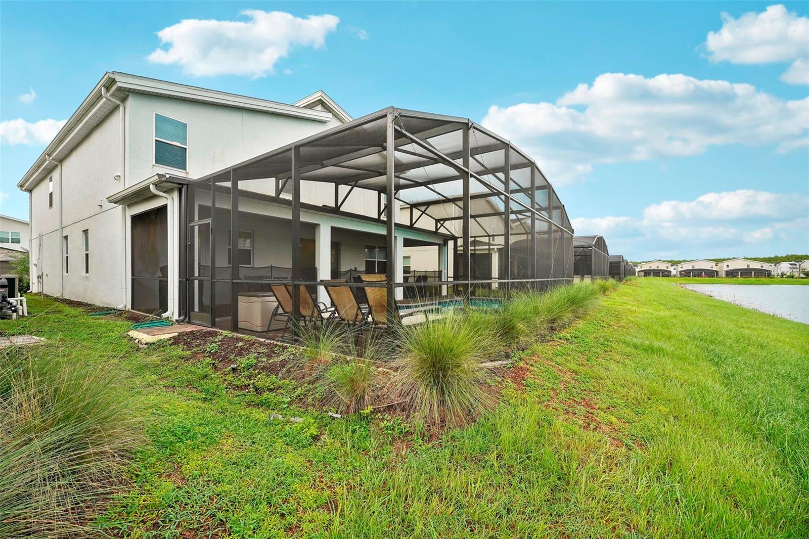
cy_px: 270
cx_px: 404
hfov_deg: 101.2
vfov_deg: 78.1
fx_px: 332
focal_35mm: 15
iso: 400
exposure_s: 1/250
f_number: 8
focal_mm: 14.8
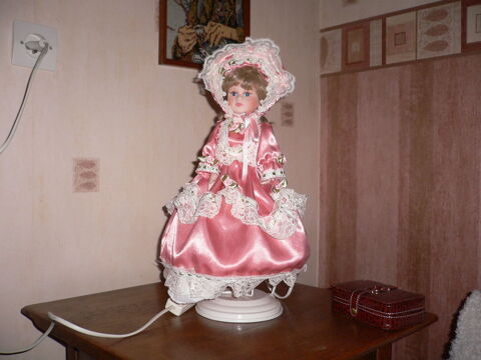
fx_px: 486
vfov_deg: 40.7
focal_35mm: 35
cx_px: 240
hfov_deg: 52.6
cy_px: 180
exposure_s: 1/60
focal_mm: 5.8
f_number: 2.8
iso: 100
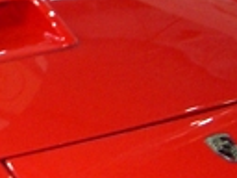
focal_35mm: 190
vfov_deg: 7.8
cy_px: 134
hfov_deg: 10.2
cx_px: -80
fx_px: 1301
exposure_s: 1/60
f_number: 2.7
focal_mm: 6.2
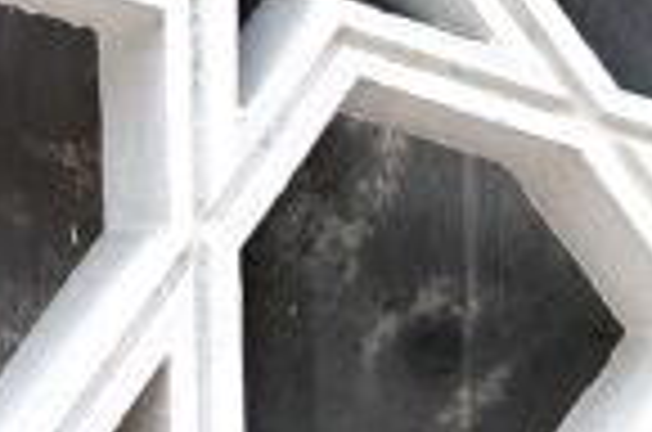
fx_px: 8612
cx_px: -1389
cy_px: -729
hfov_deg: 4.2
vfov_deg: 2.8
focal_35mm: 477
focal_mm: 45
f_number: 6.7
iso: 100
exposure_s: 1/45
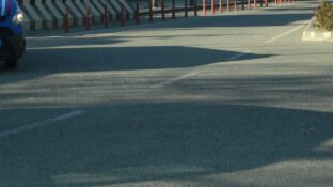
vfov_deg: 13.5
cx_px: -144
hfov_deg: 21.1
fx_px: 774
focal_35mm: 88
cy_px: -17
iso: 400
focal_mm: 17
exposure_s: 1/5000
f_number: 2.8
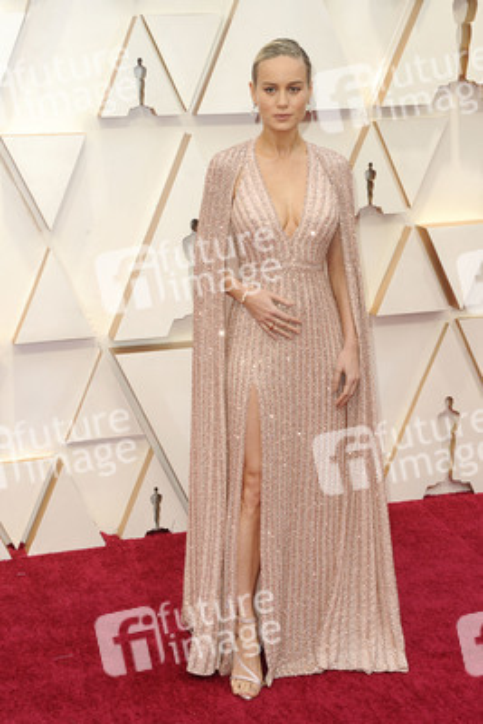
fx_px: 1247
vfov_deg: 32.4
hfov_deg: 21.9
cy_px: 362
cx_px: 242
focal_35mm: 62
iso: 1250
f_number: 8
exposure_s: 1/200
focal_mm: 62
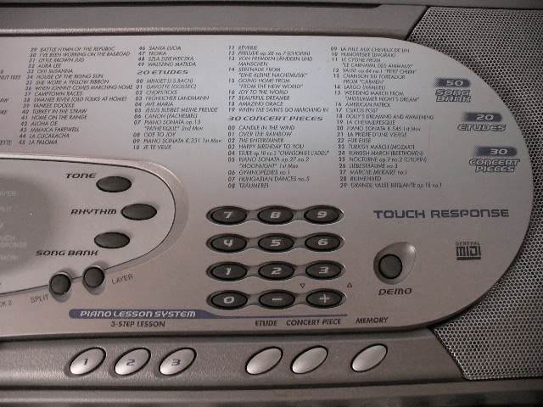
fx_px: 580
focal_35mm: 37
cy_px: 204
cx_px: 272
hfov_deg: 50.1
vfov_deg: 38.7
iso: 200
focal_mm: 6.1
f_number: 2.8
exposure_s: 1/13
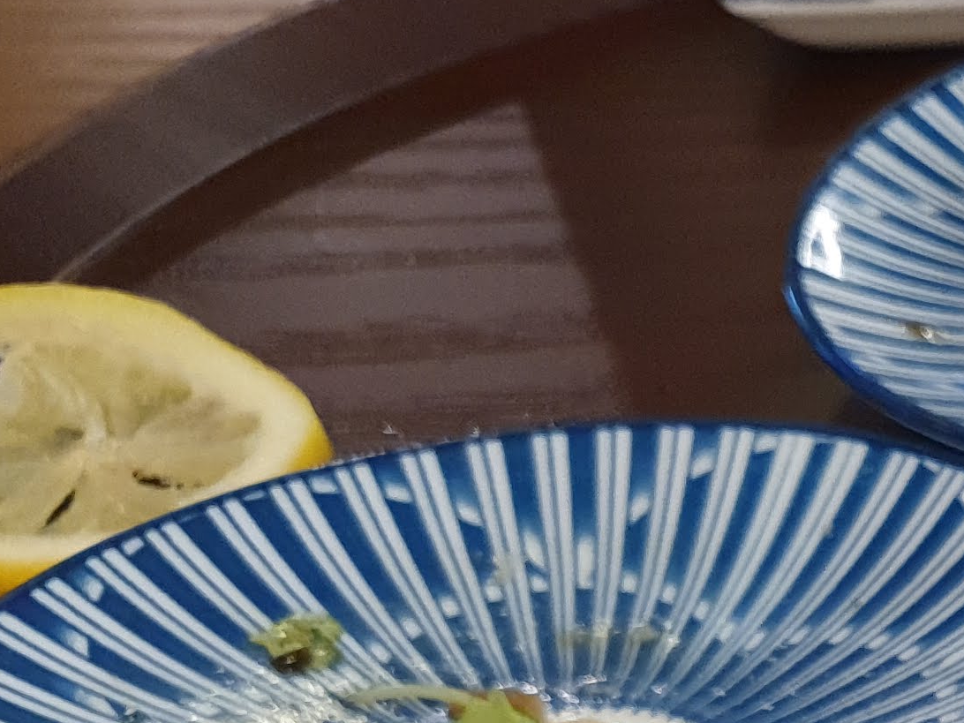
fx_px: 2673
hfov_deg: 17.3
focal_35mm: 96
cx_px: 1650
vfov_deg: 14.3
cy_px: 1098
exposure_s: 1/60
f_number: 1.5
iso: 200
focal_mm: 4.32
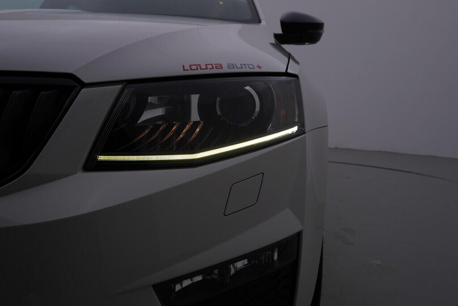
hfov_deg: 53.1
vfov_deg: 36.9
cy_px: 153
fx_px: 458
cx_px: 229
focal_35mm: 36
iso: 125
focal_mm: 24
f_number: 6.3
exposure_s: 1/200
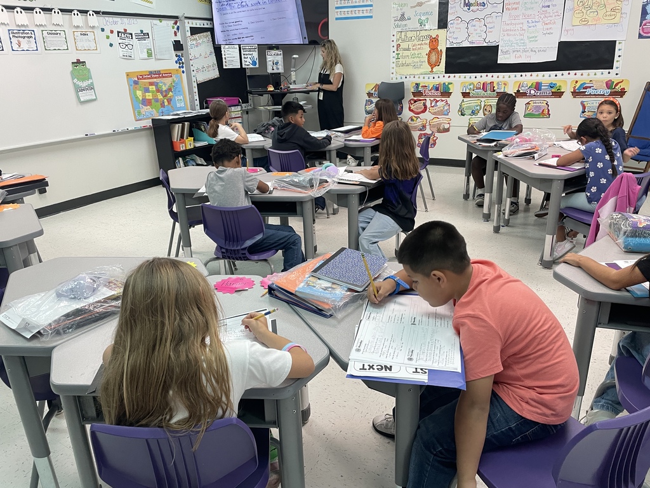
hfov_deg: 67.3
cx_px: 325
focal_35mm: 26
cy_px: 244
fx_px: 488
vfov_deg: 53.1
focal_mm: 4.2
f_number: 1.6
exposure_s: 1/74
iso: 125
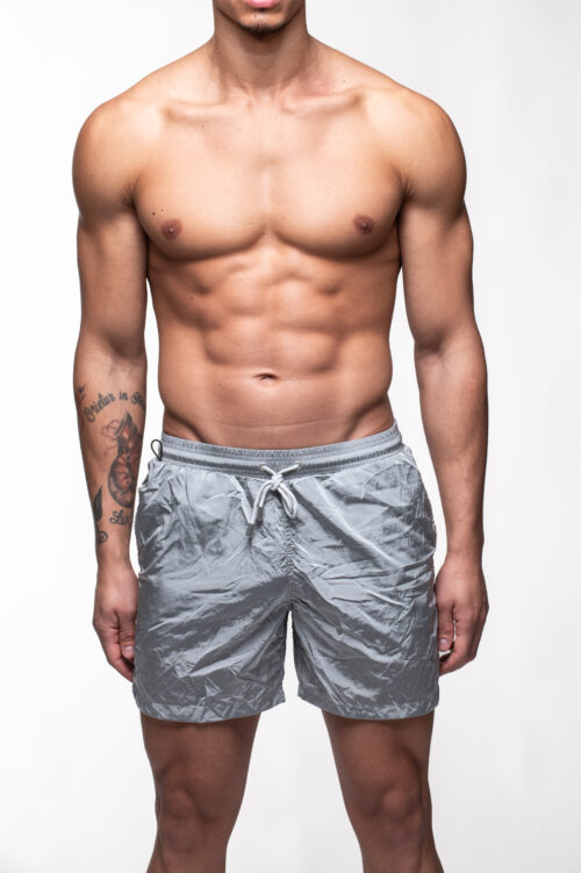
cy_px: 436
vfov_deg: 17.6
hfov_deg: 11.8
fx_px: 2811
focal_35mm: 116
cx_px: 290
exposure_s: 1/125
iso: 200
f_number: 16
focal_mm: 116
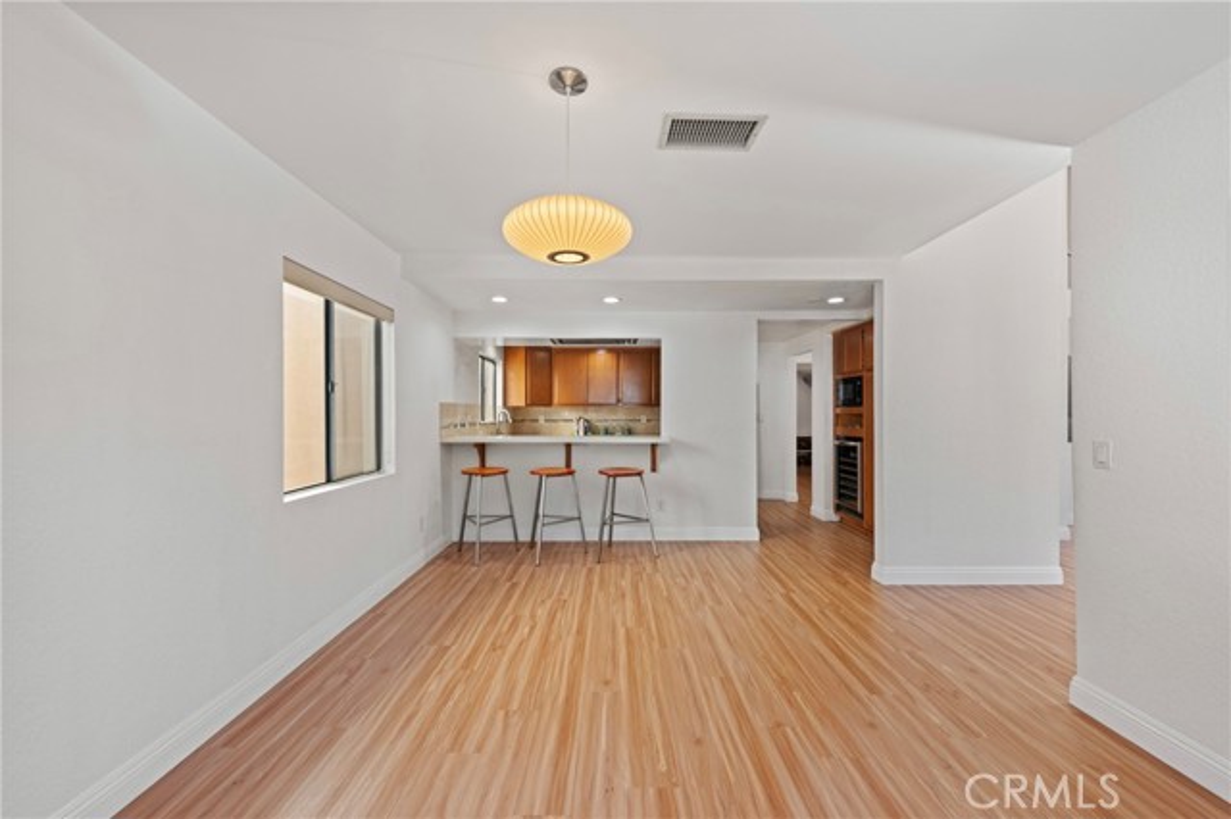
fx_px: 478
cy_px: 410
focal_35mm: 14
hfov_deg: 104.3
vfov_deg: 81.1
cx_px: 616
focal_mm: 14
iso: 200
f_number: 9.5
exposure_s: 1/4
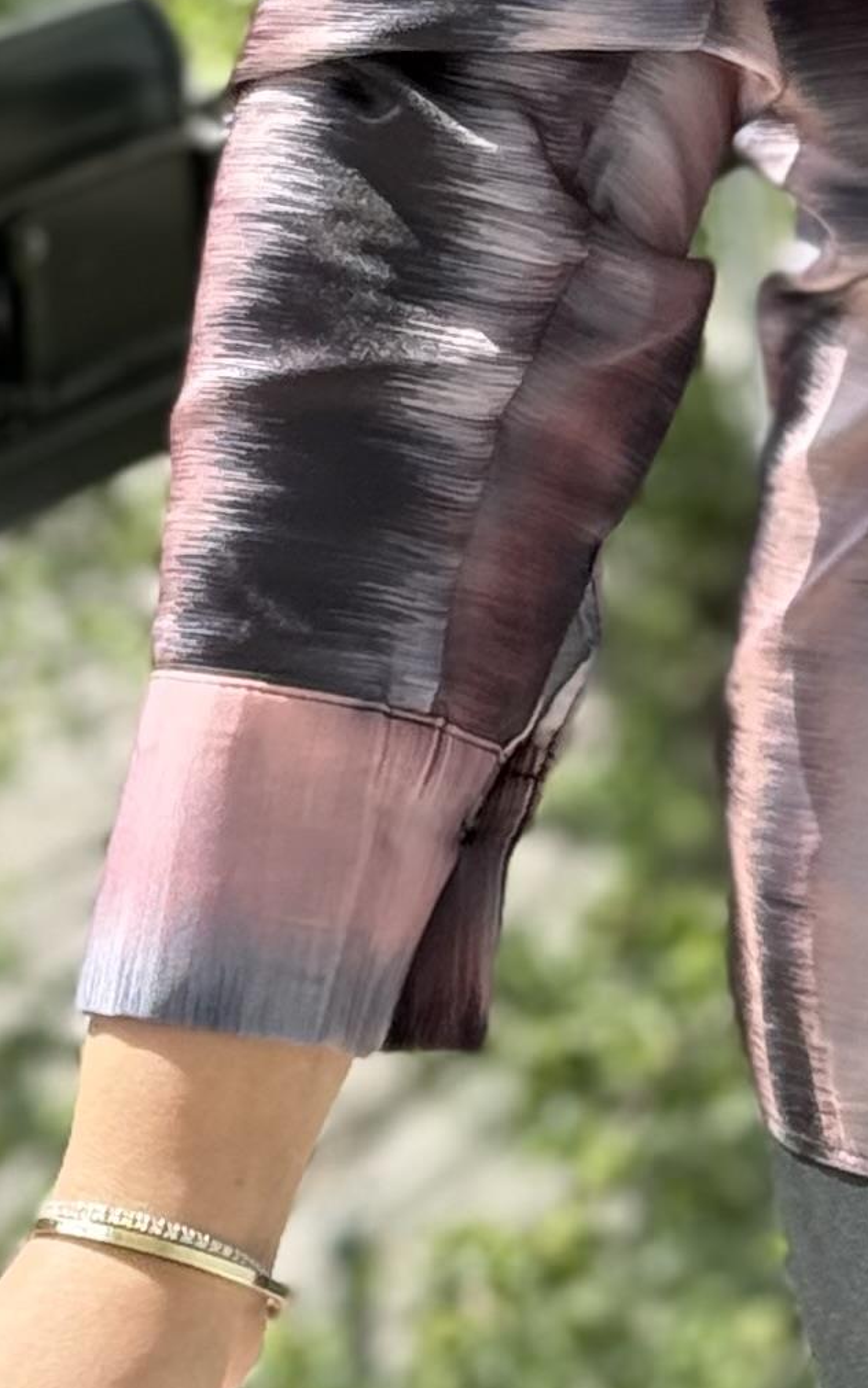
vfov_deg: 10.2
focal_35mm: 203
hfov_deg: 6.4
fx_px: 7682
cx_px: 1324
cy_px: -272
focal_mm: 6.76
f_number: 1.78
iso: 100
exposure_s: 1/566
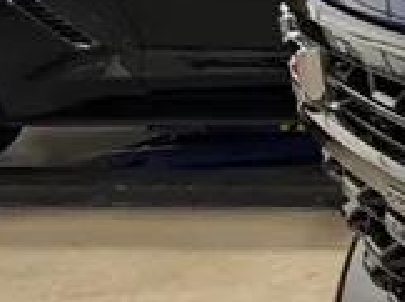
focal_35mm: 104
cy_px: 247
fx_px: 1215
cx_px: 1232
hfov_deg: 11.2
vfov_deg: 14.1
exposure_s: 1/60
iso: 320
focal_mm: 2.22
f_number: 2.2
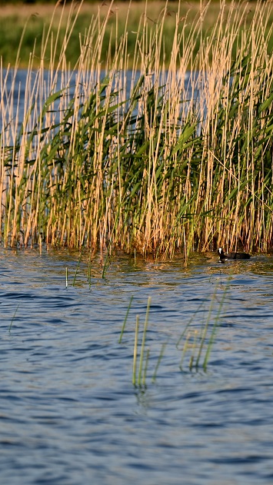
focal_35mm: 473
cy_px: 242
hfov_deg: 2.6
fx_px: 6086
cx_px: 241
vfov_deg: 4.6
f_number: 5.6
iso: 400
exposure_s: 1/800
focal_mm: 300
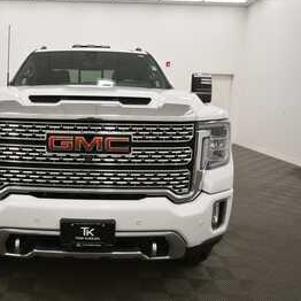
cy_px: 149
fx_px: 344
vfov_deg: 47.2
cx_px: 92
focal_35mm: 35
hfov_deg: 46.2
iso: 800
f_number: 5.3
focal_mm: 18
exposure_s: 1/250
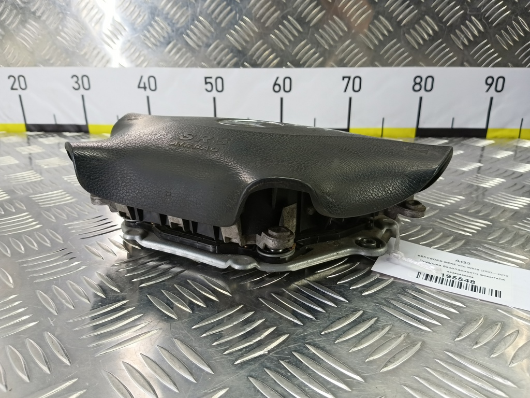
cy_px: 199
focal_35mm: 23
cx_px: 265
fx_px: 352
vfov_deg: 58.9
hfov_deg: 73.9
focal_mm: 4.11
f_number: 1.6
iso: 176
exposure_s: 1/50
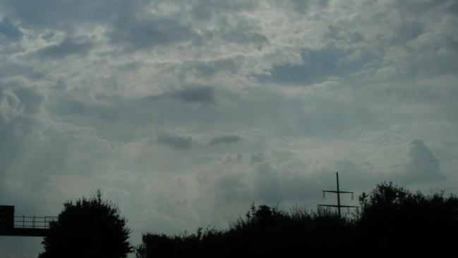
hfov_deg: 40.5
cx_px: 192
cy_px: 133
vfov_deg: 23.5
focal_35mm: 51
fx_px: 619
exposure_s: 1/1000
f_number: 6.7
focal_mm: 6
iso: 50
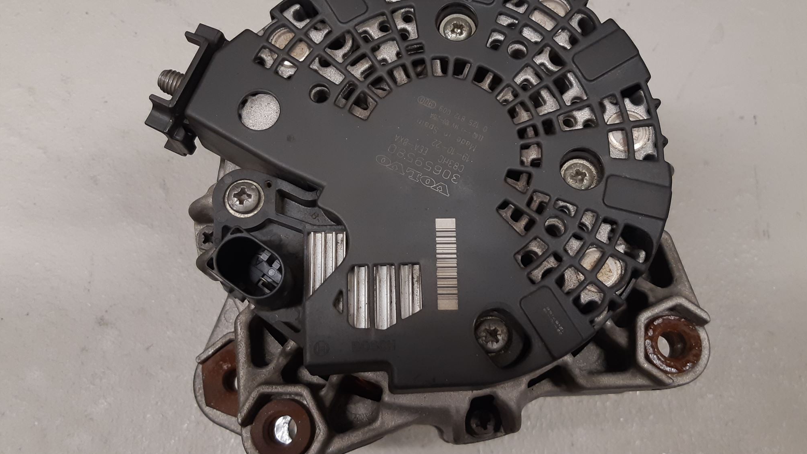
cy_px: 194
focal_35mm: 29
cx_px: 412
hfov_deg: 66.1
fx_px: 621
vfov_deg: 40.1
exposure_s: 1/50
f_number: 1.7
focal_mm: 3.93
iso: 125
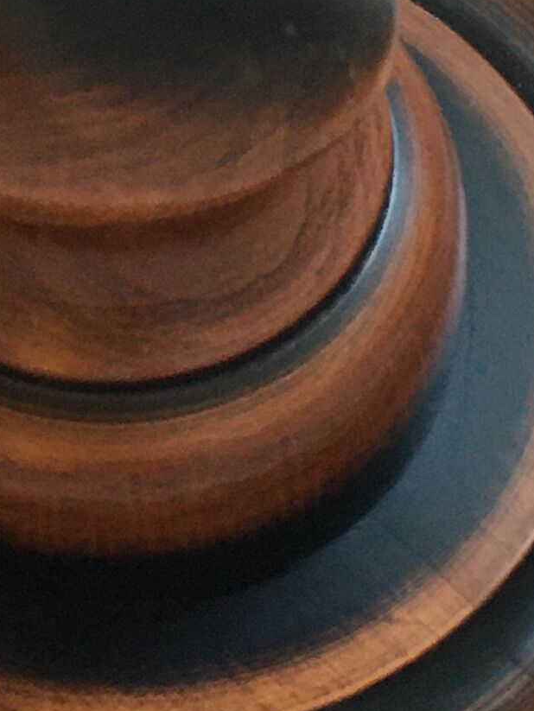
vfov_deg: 13.8
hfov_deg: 10.4
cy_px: 113
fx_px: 2918
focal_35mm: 142
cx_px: 181
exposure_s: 1/33
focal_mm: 4.15
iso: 160
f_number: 2.2
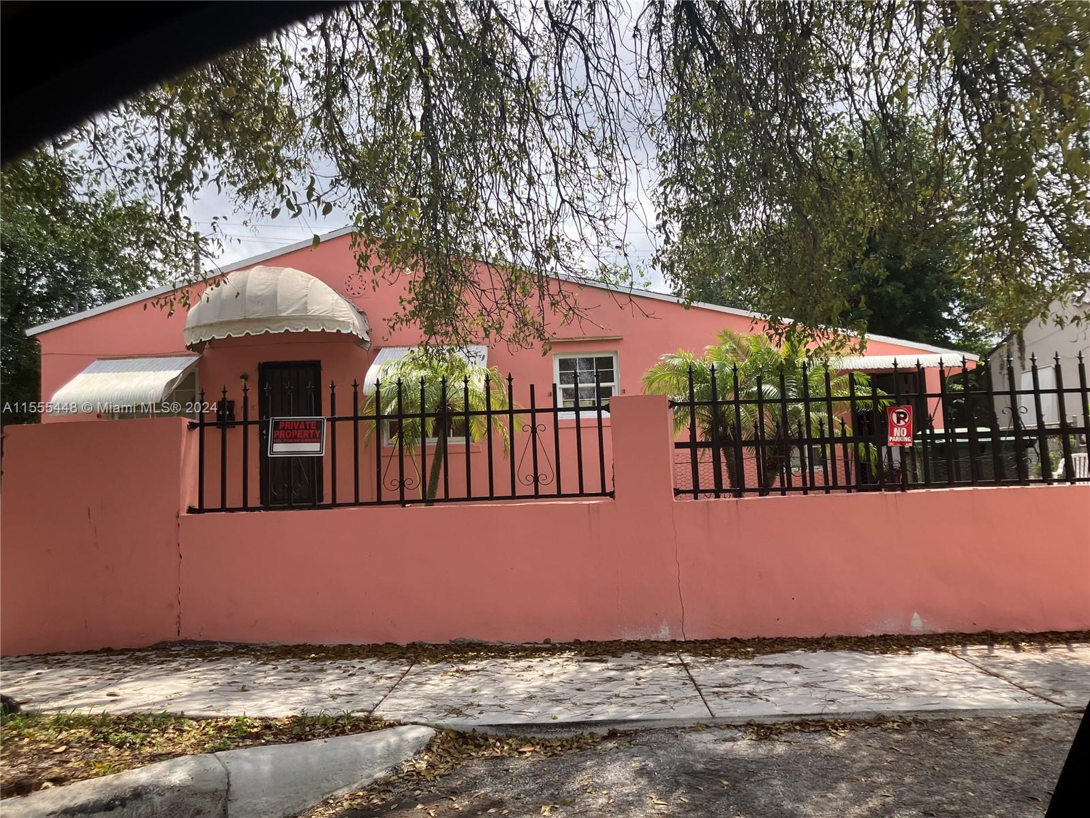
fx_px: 882
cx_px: 545
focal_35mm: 28
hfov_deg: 63.4
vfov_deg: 49.7
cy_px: 409
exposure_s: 1/1156
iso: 32
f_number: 1.8
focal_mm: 3.99
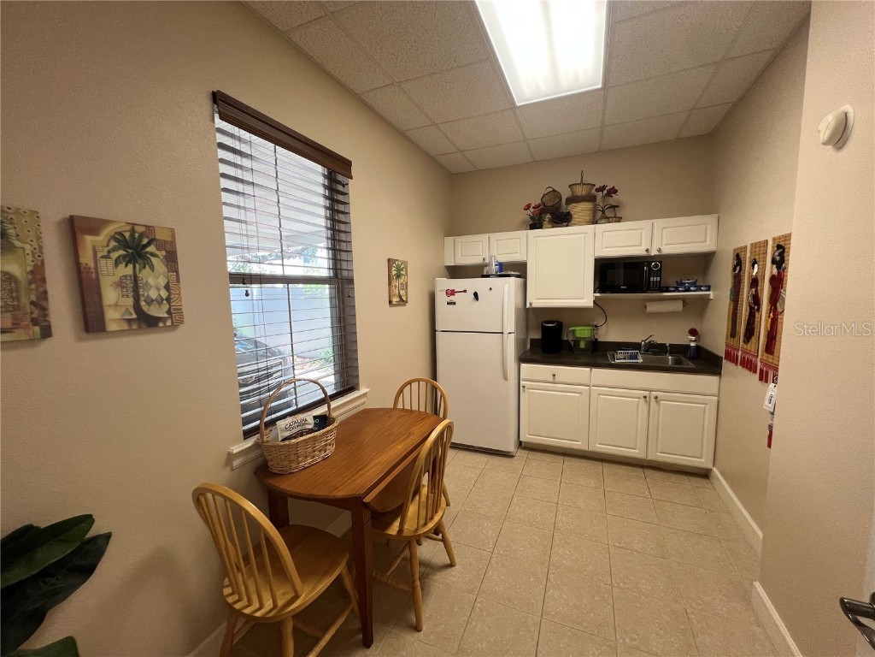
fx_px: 329
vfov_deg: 89.9
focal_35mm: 13
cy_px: 328
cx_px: 438
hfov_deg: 106.2
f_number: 1.8
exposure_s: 1/120
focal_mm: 1.57
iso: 80
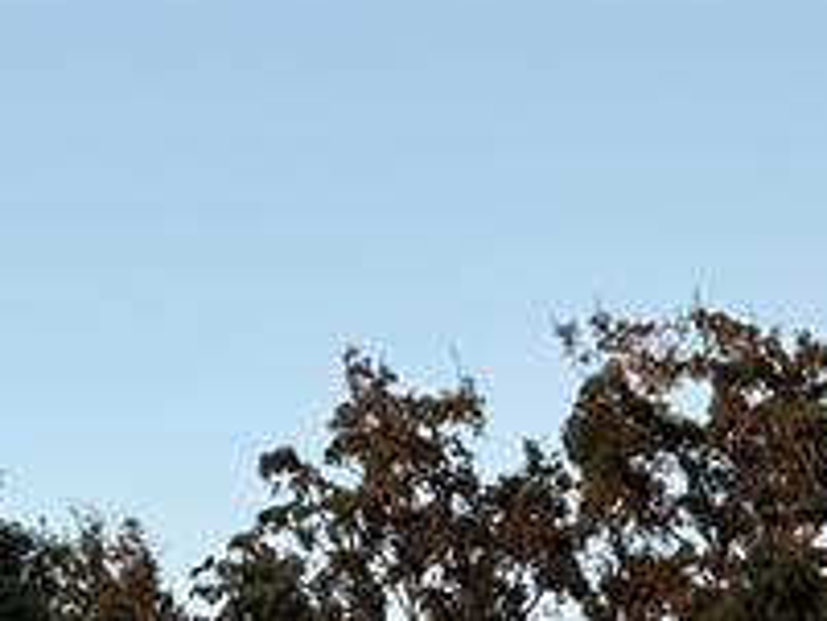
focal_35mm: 122
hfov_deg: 16.1
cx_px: 494
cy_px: 1156
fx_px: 2916
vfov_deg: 11.2
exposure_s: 1/196
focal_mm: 6.76
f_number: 1.78
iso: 64
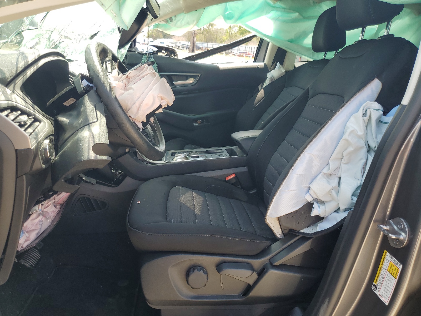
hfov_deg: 67.3
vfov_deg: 53.1
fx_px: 316
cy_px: 158
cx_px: 210
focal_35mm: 26
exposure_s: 1/400
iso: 50
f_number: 1.5
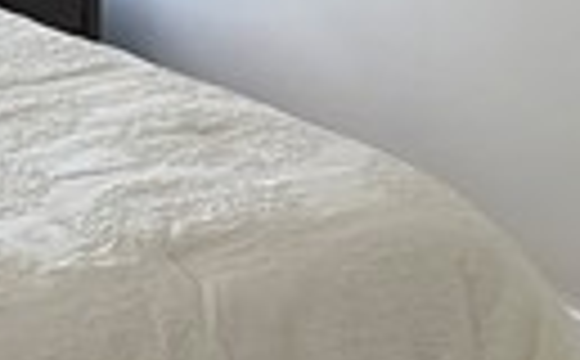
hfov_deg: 14.4
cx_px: -270
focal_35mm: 137
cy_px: -256
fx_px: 2161
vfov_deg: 9.1
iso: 80
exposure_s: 1/60
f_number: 1.5
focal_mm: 5.7
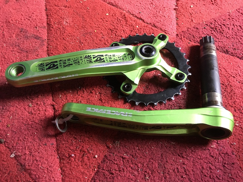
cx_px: 122
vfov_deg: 48.2
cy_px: 91
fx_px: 204
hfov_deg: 61.7
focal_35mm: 29
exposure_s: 1/33
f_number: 2.2
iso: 200
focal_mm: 4.15
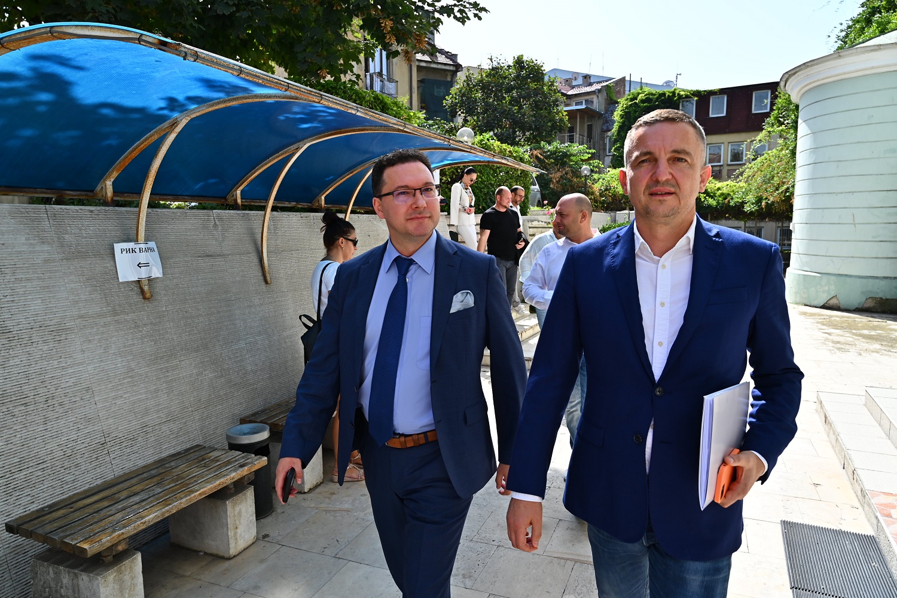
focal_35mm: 24
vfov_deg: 53.1
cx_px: 448
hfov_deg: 73.7
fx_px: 598
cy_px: 299
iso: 125
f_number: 7.1
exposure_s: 1/200
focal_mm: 24
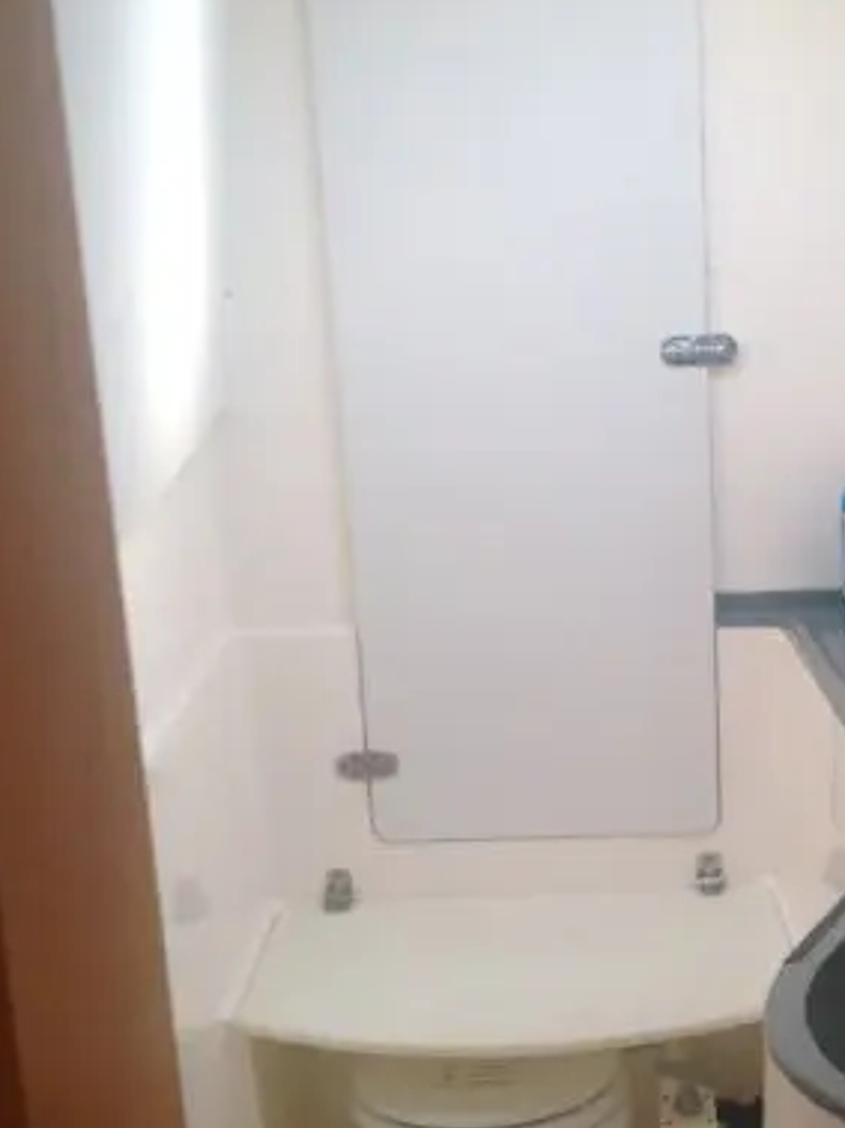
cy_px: 809
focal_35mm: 74
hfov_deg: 19.7
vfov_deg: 26.1
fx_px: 2411
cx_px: 681
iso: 50
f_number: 2.4
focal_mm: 4.28
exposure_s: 1/15
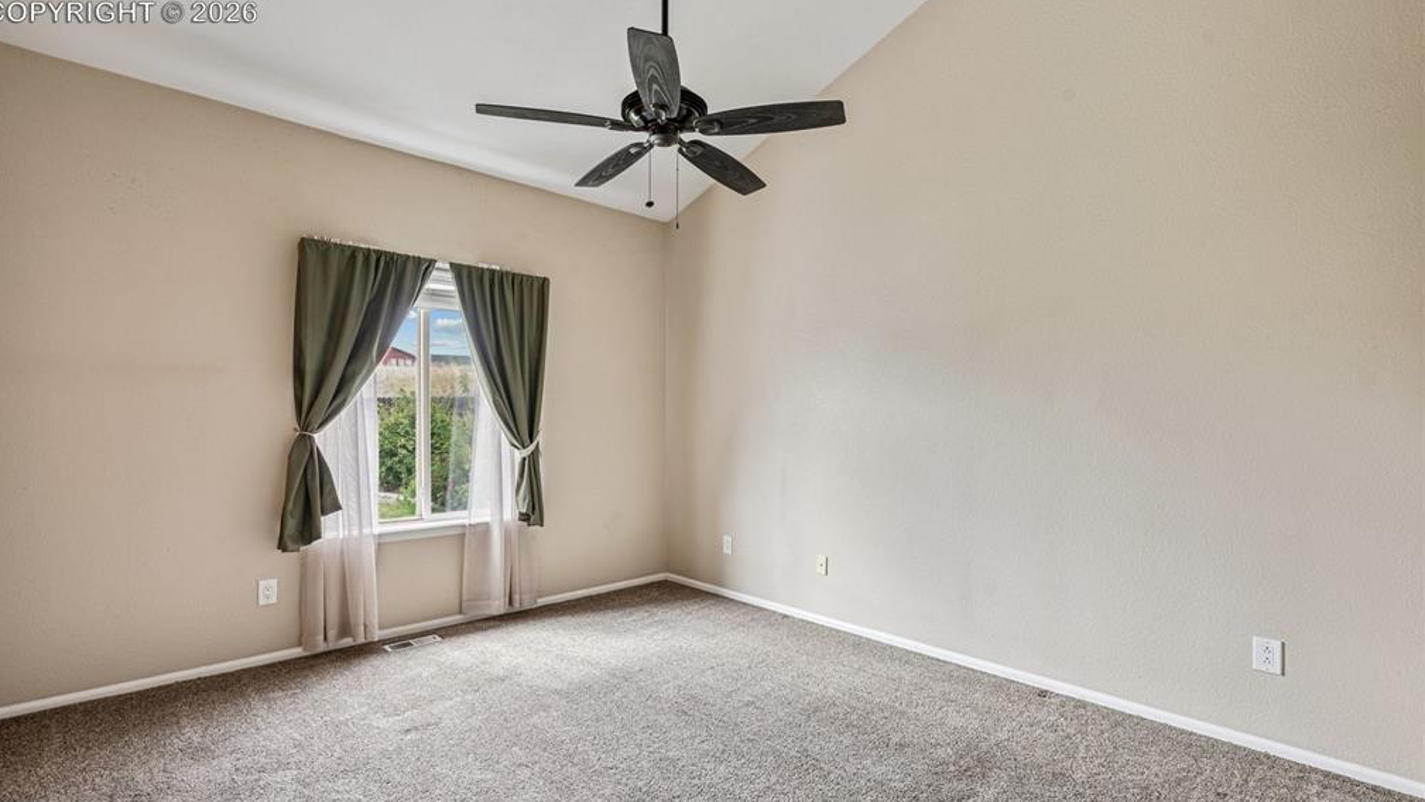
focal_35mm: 17
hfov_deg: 95.9
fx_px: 642
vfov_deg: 63.9
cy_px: 426
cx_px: 703
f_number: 9
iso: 100
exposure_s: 1/2
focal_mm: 16
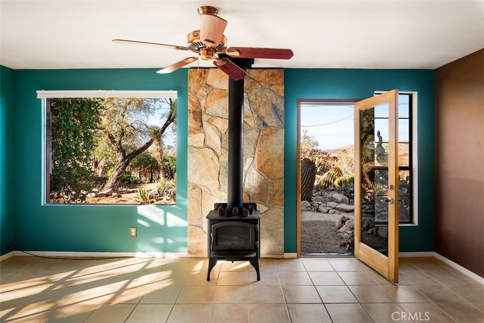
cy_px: 162
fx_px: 323
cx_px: 242
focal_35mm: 24
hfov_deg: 73.7
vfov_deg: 53.1
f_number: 10
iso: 64
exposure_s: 1/30
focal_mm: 24
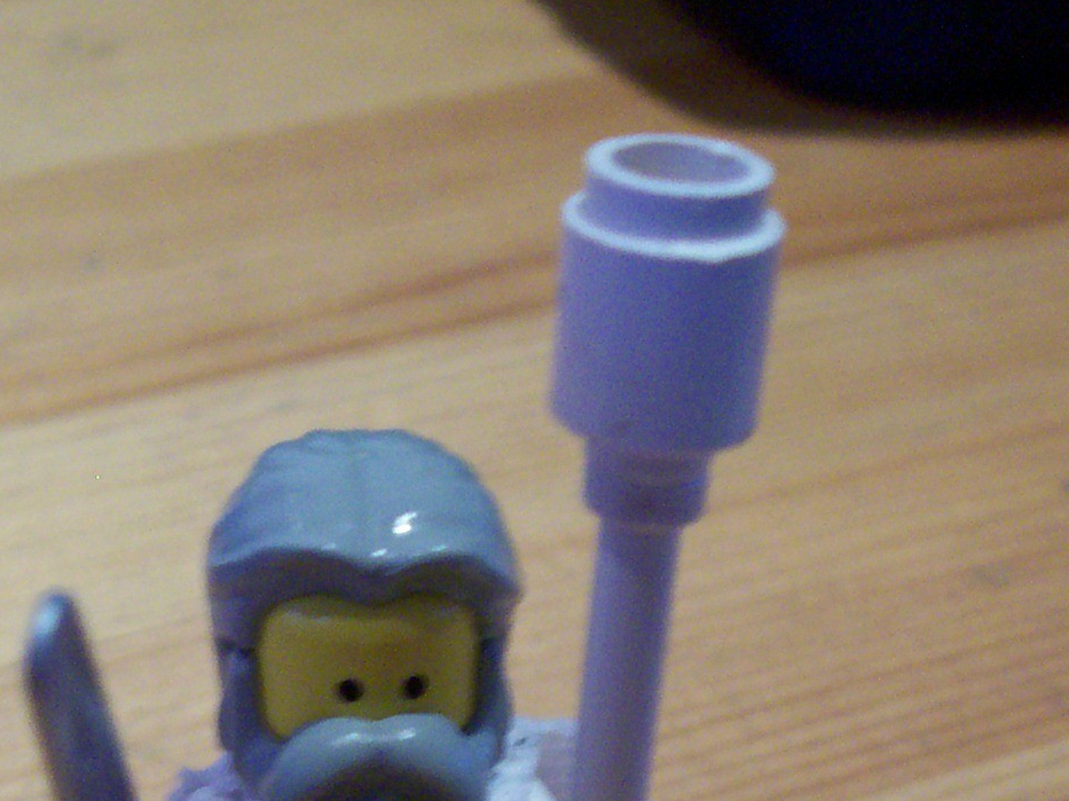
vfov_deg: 16.8
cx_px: 418
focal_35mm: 84
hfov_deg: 23.3
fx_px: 2593
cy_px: 976
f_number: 2.7
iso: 160
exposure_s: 1/24.3
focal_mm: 5.6
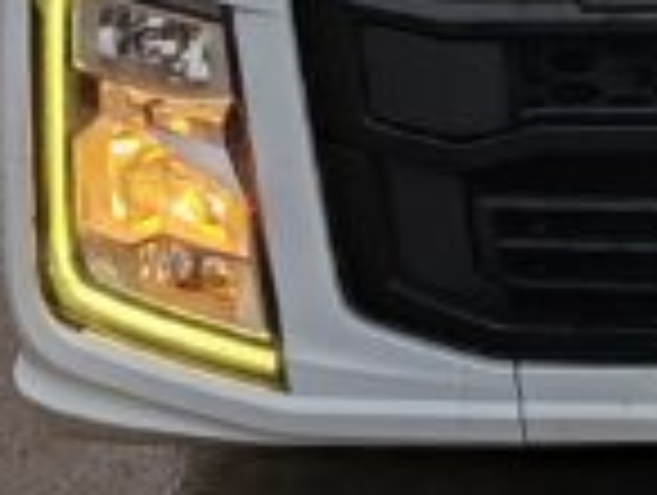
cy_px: -612
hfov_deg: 13.3
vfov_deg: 9.5
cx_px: 904
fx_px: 2700
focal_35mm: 142
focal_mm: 6.12
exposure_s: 1/100
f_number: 1.9
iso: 500
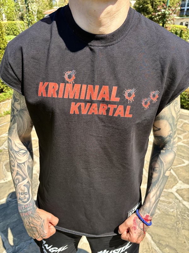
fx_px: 189
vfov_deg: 67.3
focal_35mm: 26
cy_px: 126
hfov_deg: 53.1
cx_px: 94
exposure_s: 1/1311
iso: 64
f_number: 1.6
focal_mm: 5.96
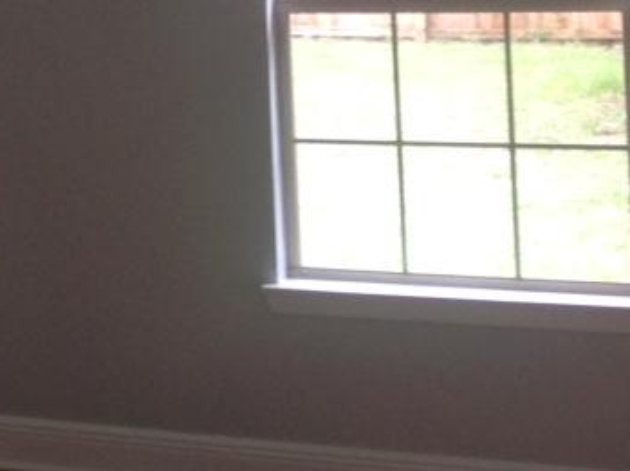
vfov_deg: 11.1
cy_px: -152
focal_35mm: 130
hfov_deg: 13.6
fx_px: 2364
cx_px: -496
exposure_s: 1/24
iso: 50
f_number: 2.4
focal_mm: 4.28
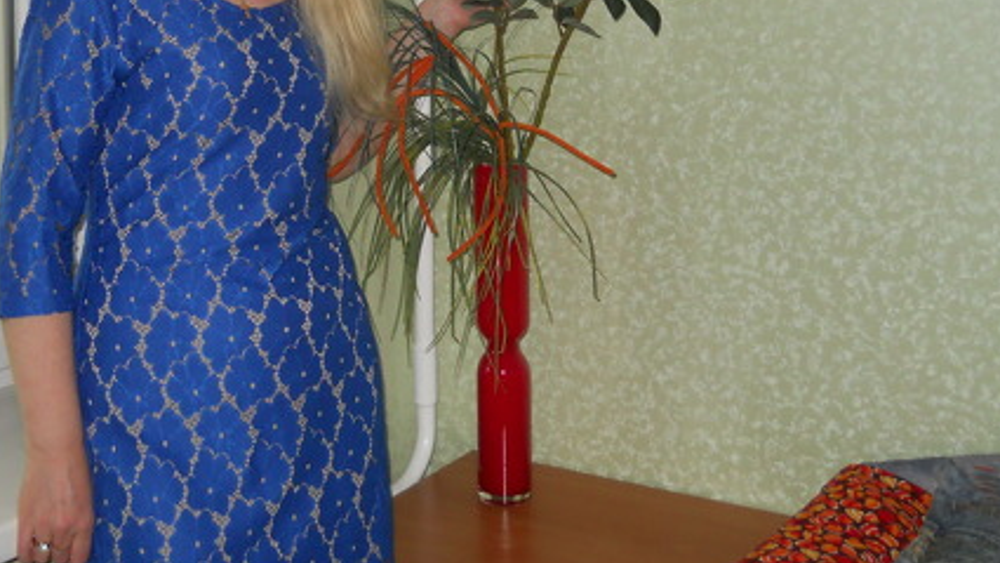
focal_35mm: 63
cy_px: 47
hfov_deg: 33.1
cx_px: 362
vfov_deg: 18.8
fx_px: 1670
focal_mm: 6.72
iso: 200
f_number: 3.1
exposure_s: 1/30
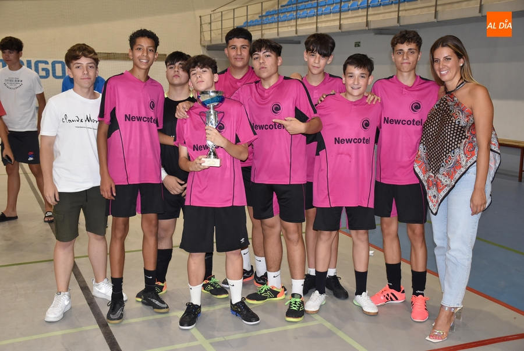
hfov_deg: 47.9
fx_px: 590
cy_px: 176
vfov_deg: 33.1
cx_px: 262
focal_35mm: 40
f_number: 4
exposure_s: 1/60
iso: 1000
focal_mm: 27
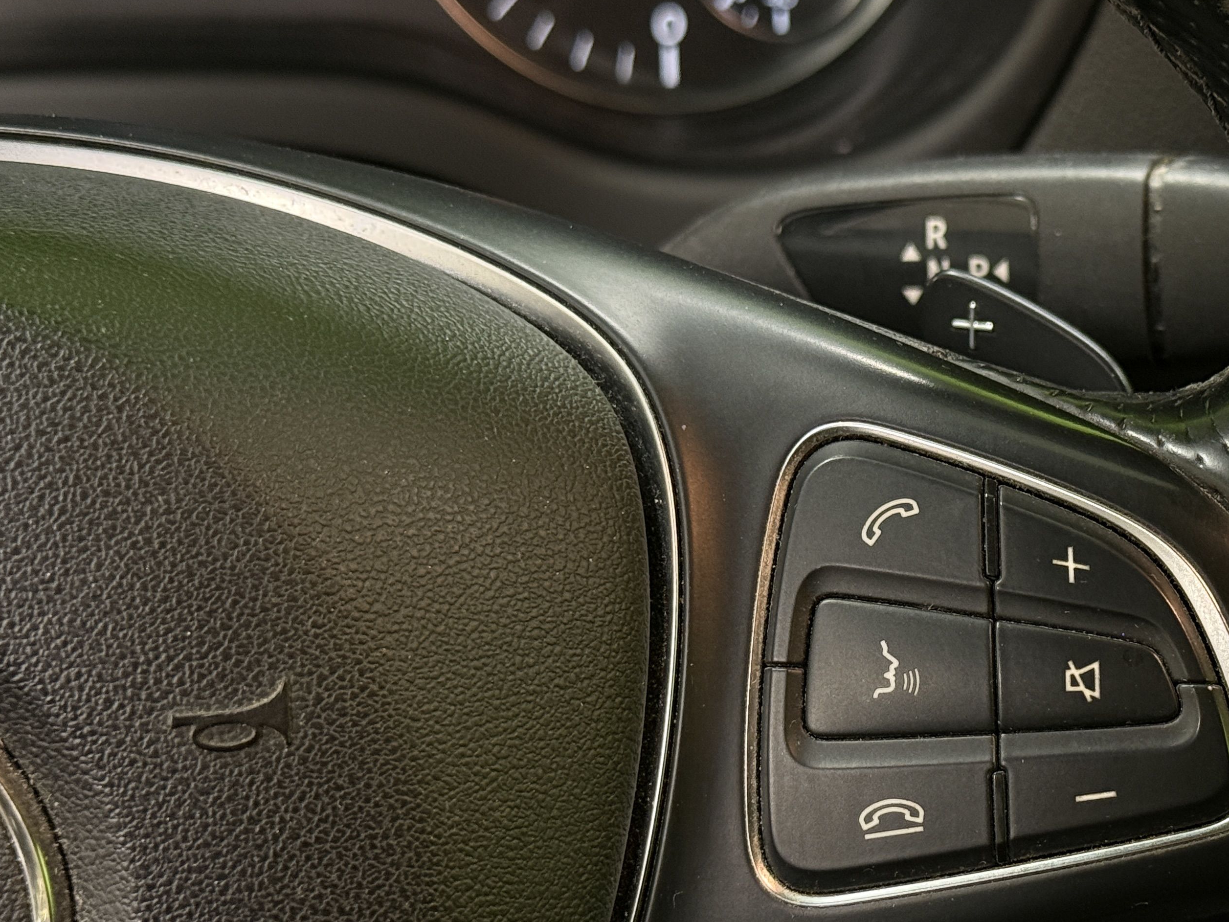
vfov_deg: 19.1
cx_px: 945
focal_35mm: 77
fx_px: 2734
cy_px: 616
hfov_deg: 25.0
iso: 320
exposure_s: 1/33
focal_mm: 6.76
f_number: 1.78
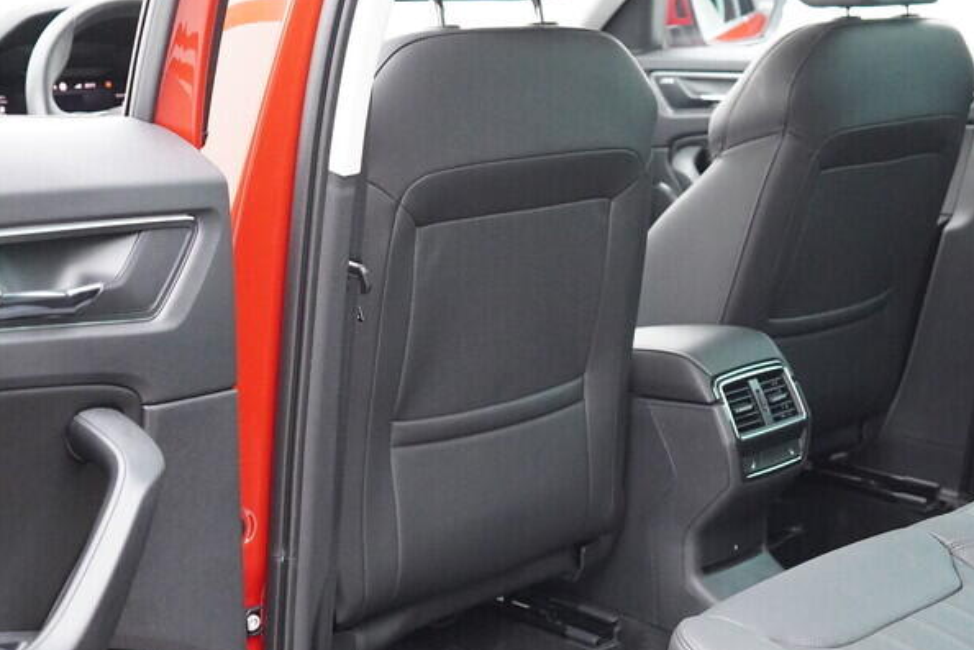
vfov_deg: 21.7
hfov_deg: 32.0
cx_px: 677
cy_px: 485
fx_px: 1677
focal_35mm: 62
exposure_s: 1/320
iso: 5000
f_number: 2.8
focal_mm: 24
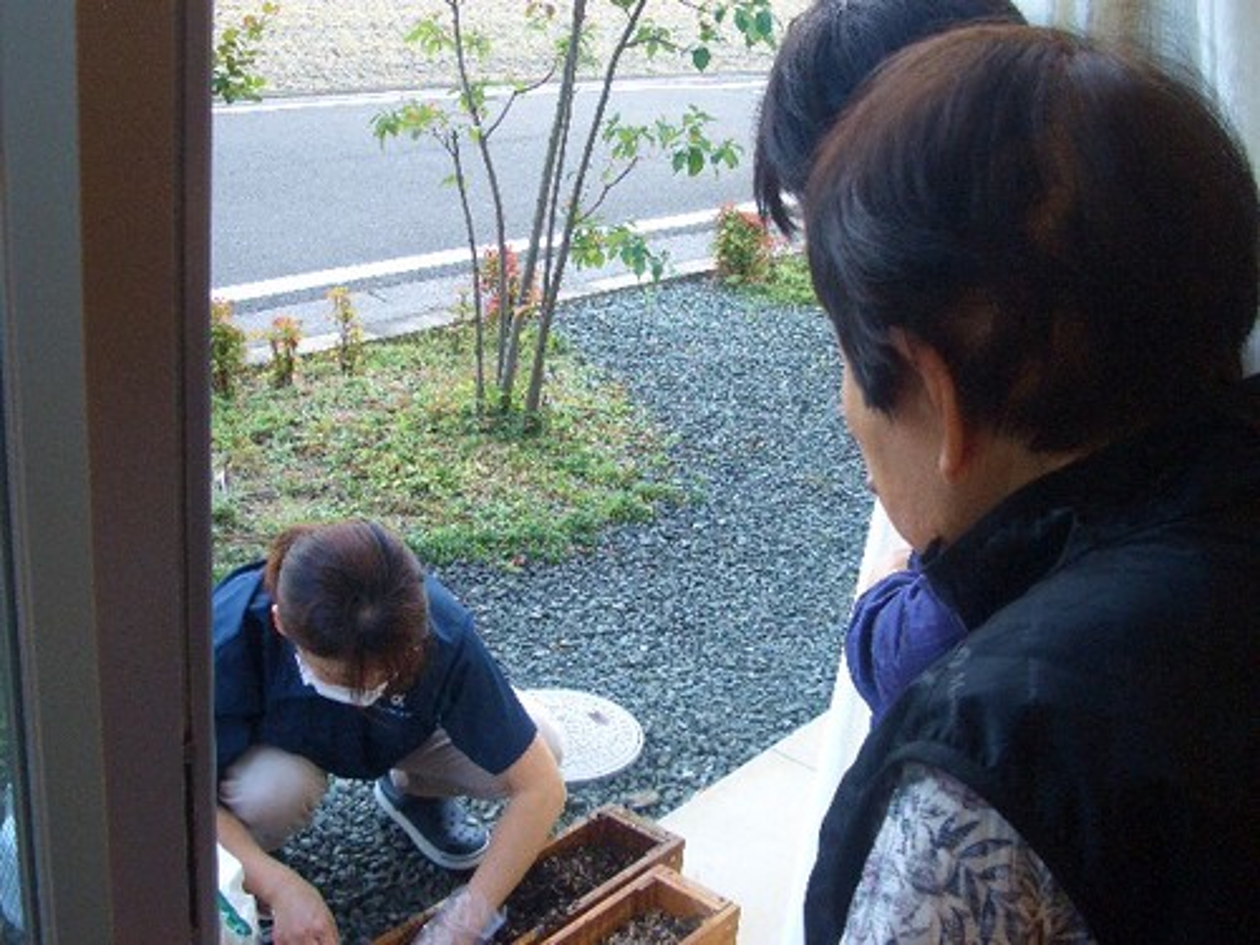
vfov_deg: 35.1
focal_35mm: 41
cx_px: 630
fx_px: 1492
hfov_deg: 45.8
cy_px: 472
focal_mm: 6.8
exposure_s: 1/125
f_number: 2.8
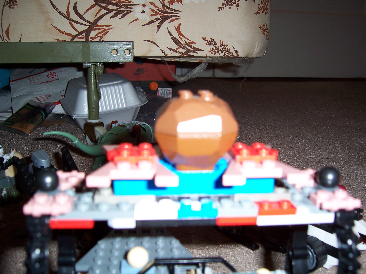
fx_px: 381
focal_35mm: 36
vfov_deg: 39.7
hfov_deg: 51.4
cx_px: 183
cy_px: 137
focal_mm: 6
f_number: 3
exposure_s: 1/60
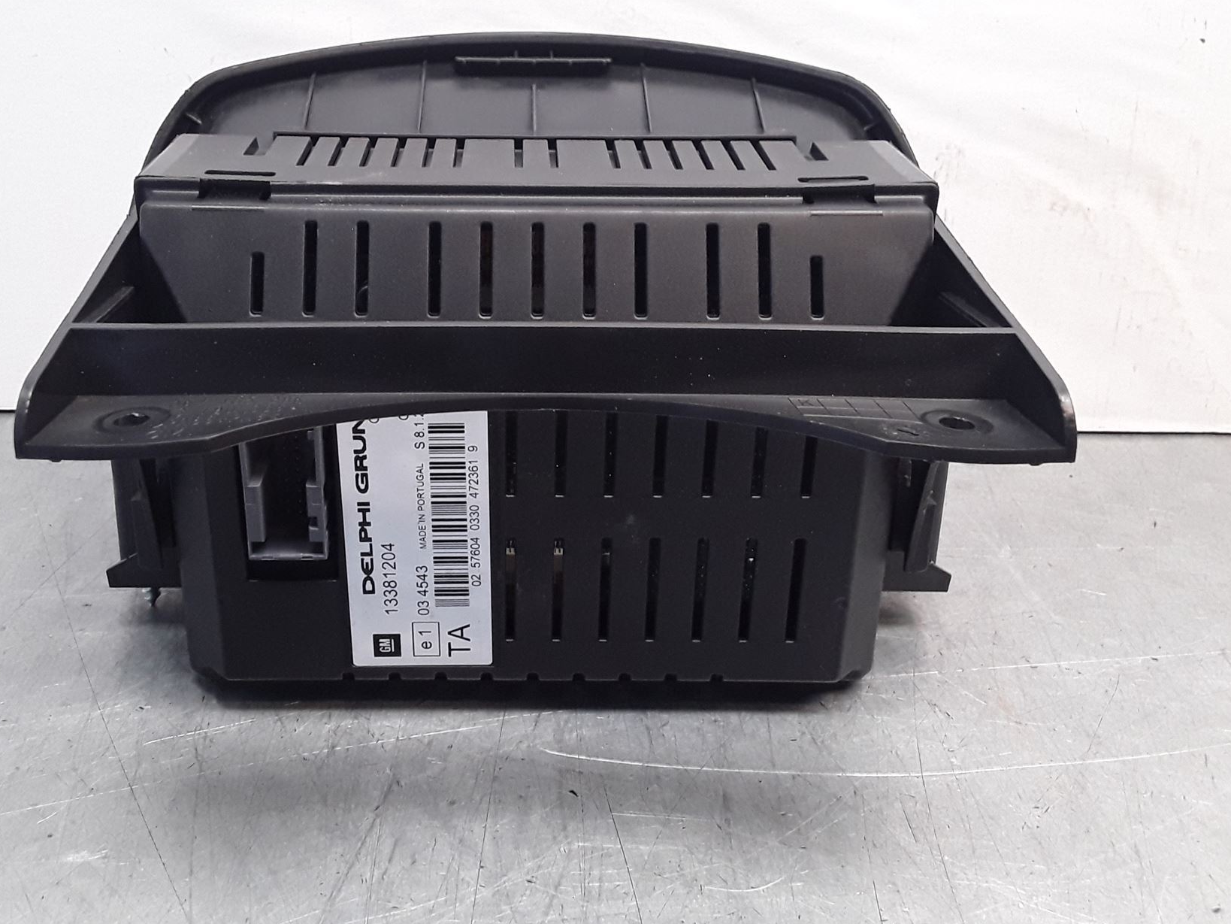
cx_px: 518
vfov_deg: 40.6
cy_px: 378
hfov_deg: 52.4
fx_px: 1245
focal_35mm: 35
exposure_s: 1/100
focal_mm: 2.91
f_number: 1.9
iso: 100
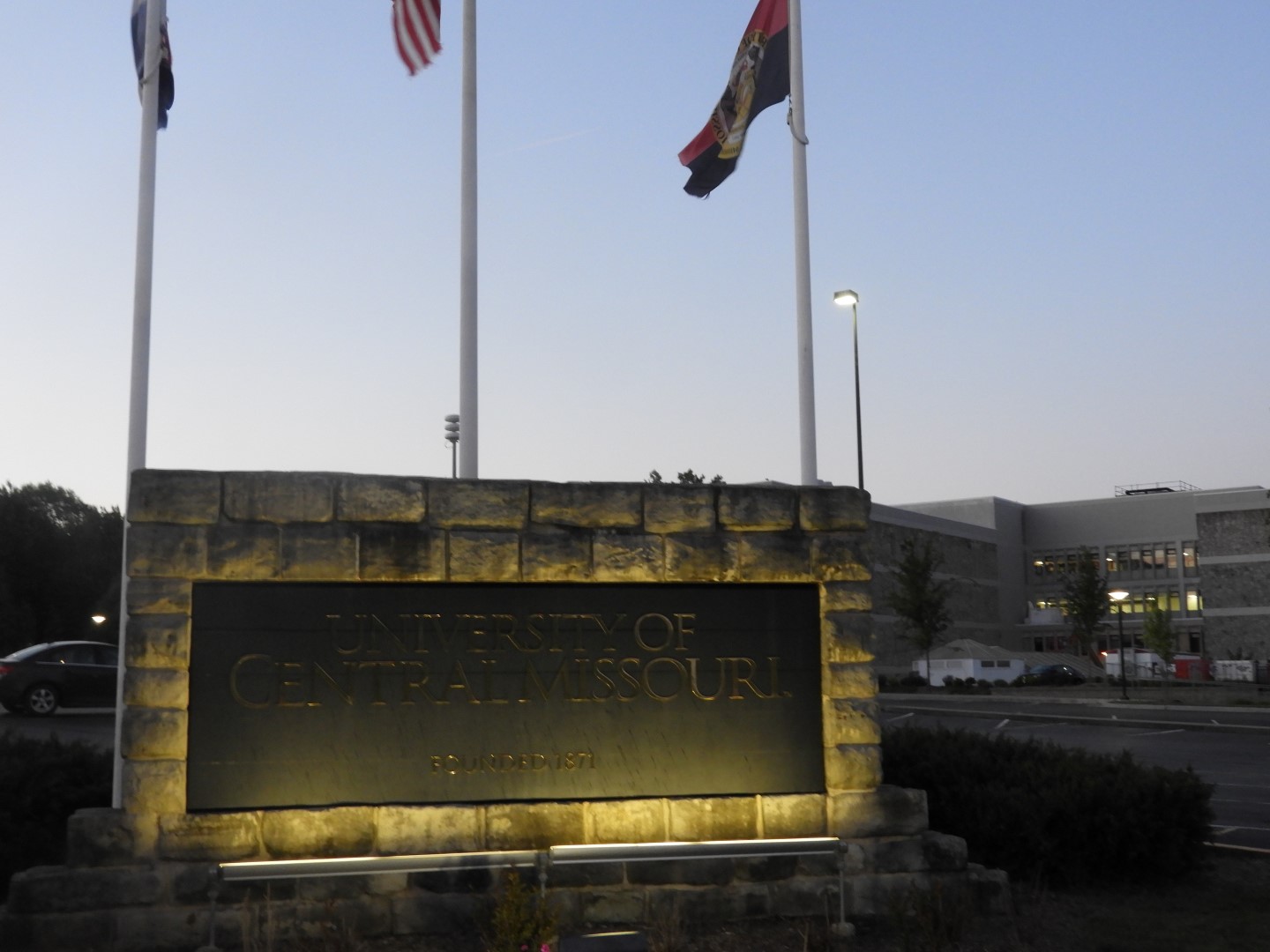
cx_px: 635
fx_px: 1468
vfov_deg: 36.0
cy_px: 476
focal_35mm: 40
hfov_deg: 46.8
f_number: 3.8
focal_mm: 7.2
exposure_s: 1/30
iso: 360
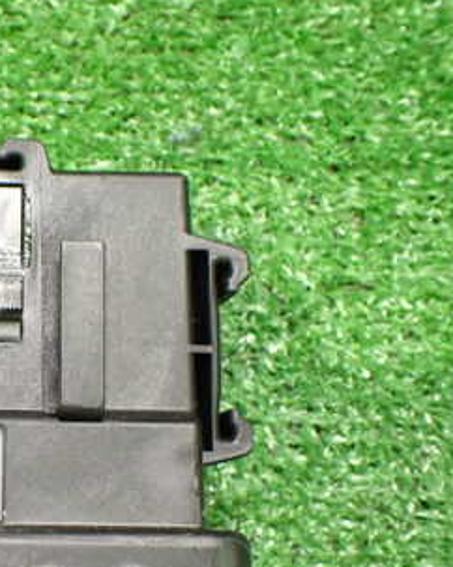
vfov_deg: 32.2
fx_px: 973
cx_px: -75
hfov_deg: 24.1
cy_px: 387
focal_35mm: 58
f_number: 2.3
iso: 1000
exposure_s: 1/30
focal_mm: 5.4
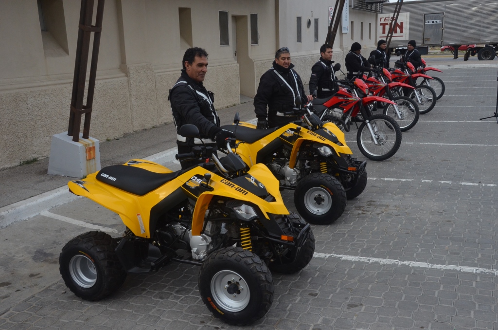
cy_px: 165
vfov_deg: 34.1
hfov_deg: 49.6
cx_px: 249
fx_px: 538
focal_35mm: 39
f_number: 10
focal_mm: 26
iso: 1000
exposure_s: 1/400
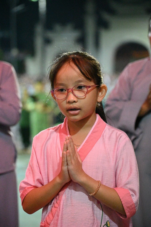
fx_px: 756
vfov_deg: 17.1
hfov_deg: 11.4
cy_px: 114
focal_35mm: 120
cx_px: 76
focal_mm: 120
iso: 32000
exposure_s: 1/200
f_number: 4.5
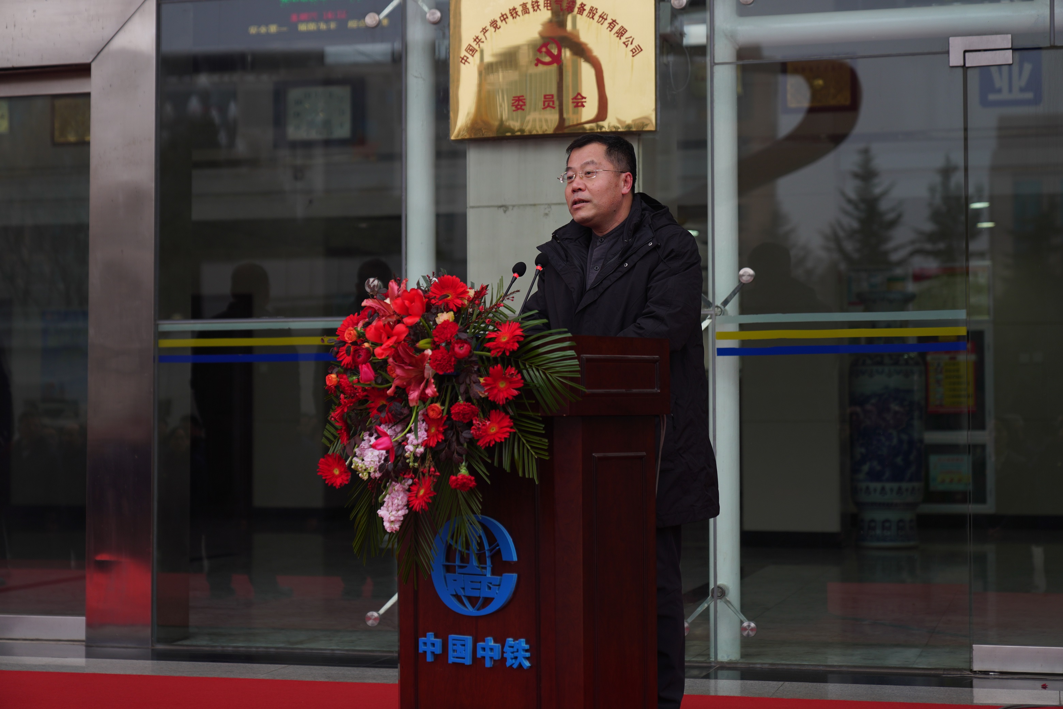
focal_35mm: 64
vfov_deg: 21.2
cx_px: 532
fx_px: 1890
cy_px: 354
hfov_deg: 31.4
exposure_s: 1/200
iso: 200
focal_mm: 64
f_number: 2.8
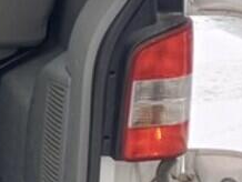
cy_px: 47
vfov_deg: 9.0
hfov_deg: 11.0
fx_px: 1155
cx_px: -231
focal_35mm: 165
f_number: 1.8
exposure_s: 1/177
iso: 50
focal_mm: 4.65
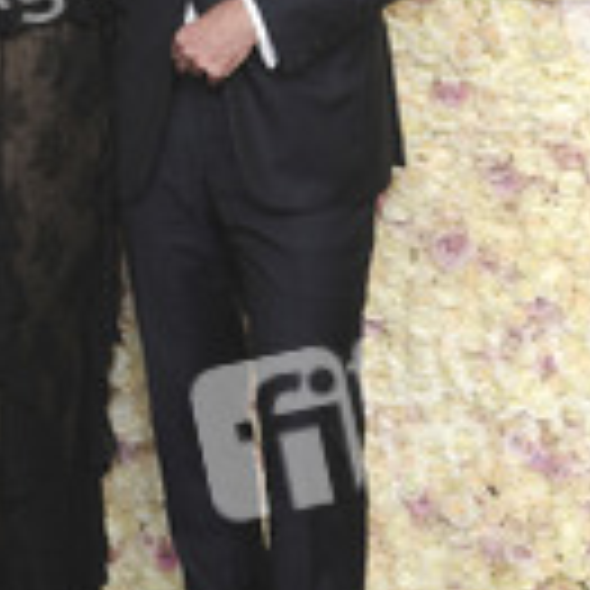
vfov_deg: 13.4
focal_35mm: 130
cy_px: 189
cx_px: 16
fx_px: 2507
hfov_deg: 13.3
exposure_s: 1/250
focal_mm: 50
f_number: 13
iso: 1000
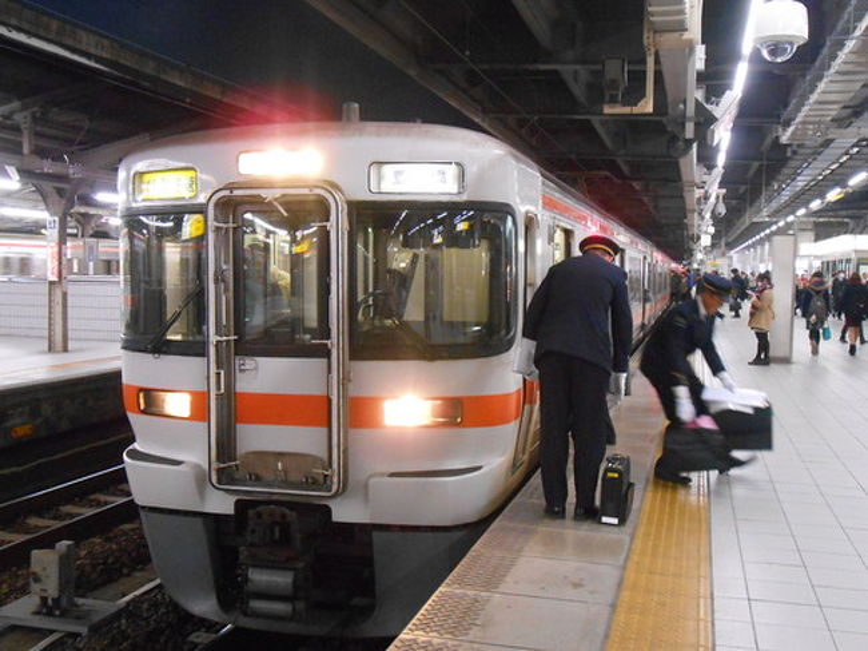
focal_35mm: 38
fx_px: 953
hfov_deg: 49.0
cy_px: 326
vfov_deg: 37.7
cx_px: 434
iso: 800
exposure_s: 1/20
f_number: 4.2
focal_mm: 6.8
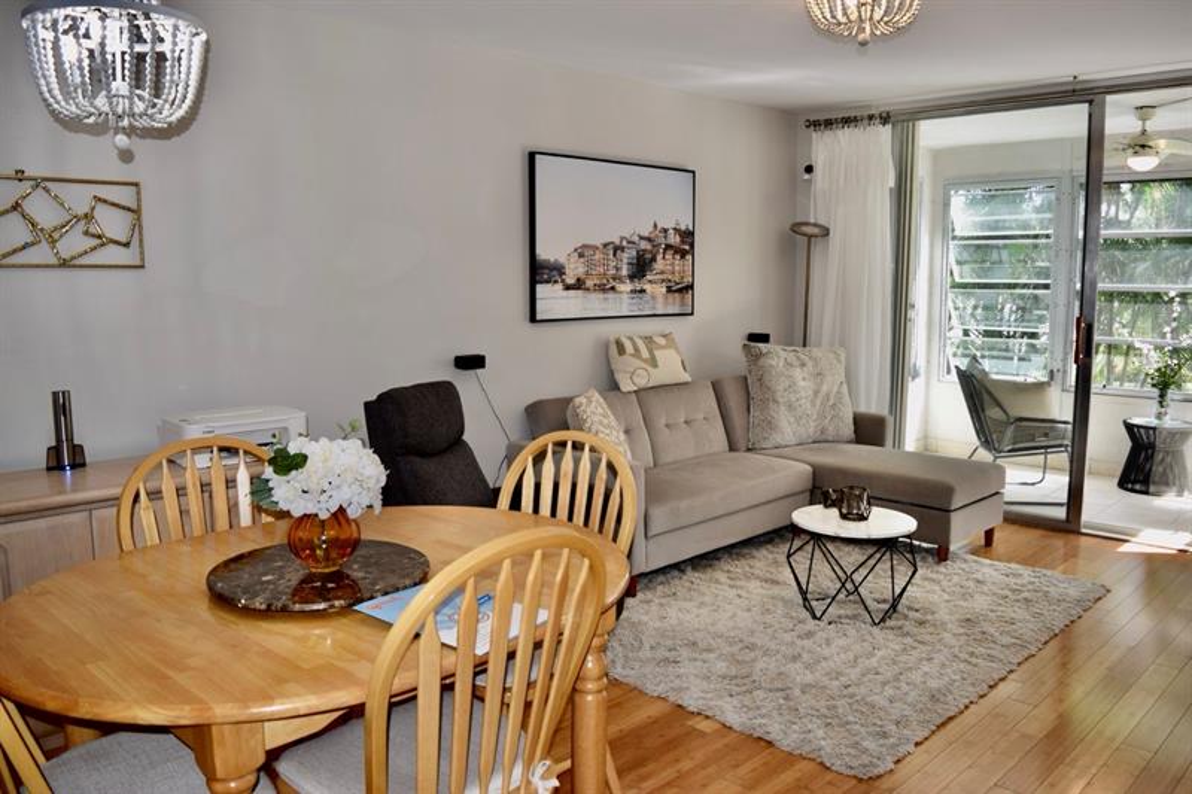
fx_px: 894
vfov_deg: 47.9
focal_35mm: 27
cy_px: 397
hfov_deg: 67.4
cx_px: 596
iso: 400
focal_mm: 18
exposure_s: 1/125
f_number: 4
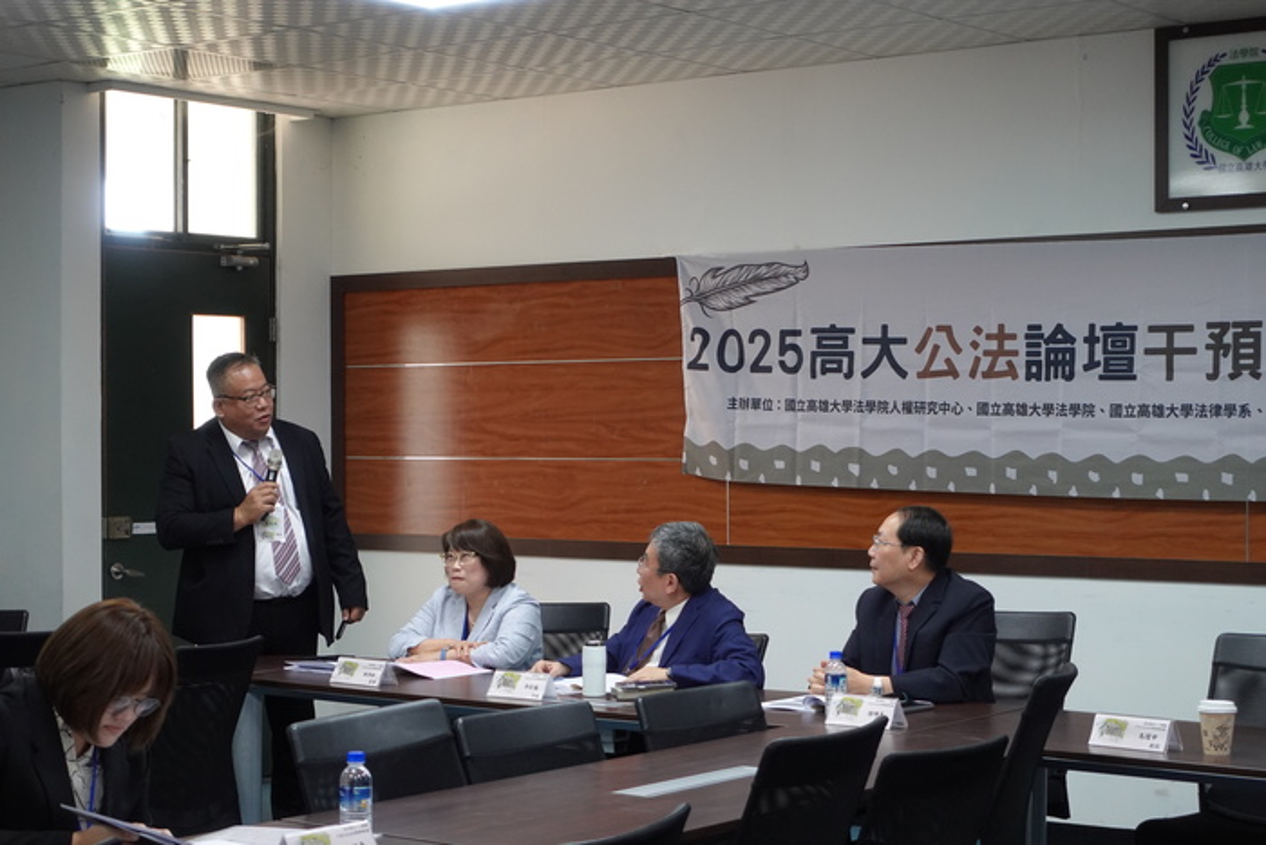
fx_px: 2462
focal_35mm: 70
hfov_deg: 28.8
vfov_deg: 19.5
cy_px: 422
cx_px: 633
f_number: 2.8
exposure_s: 1/100
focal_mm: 25.7
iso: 800
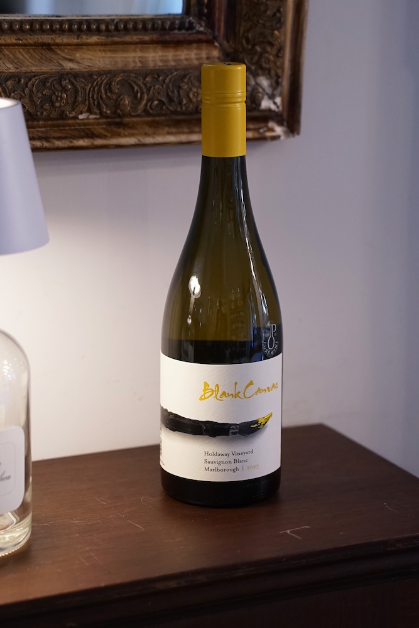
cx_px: 210
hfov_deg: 13.4
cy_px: 314
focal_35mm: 102
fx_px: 1781
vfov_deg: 20.0
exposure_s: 1/100
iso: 1000
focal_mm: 68
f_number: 3.2
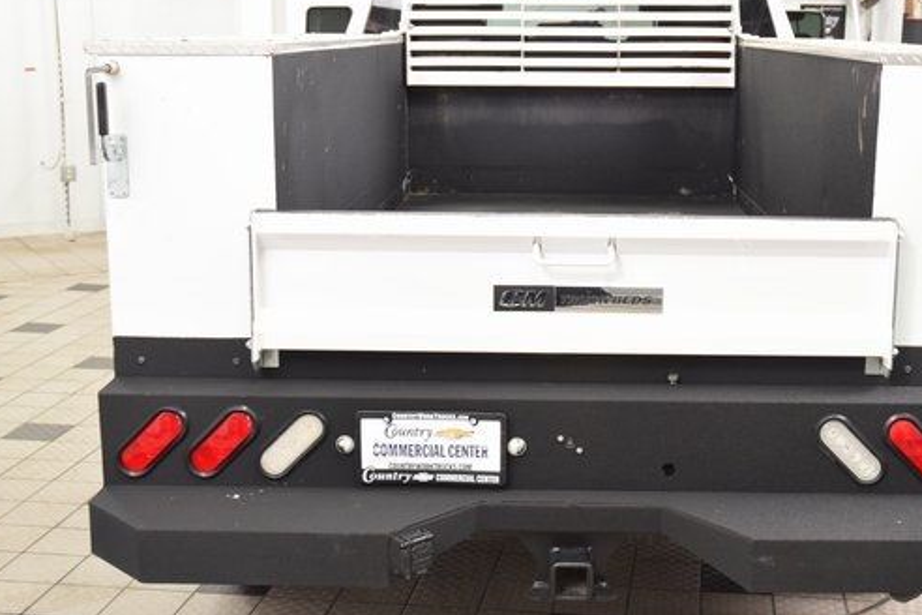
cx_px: 577
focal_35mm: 53
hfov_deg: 37.5
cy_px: 282
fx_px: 1348
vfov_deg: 25.7
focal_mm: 27
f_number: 5.6
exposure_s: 1/60
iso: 1600
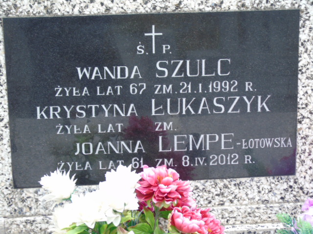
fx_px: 850
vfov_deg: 15.7
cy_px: 117
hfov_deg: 20.9
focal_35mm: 94
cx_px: 156
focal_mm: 17
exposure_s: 1/50
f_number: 4.3
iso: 100
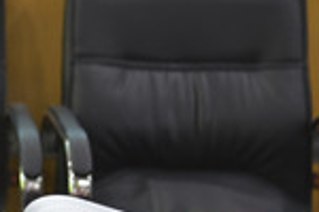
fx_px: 2064
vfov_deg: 5.9
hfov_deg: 8.6
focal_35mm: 233
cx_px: -185
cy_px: 37
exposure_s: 1/125
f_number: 4
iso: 1600
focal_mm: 70
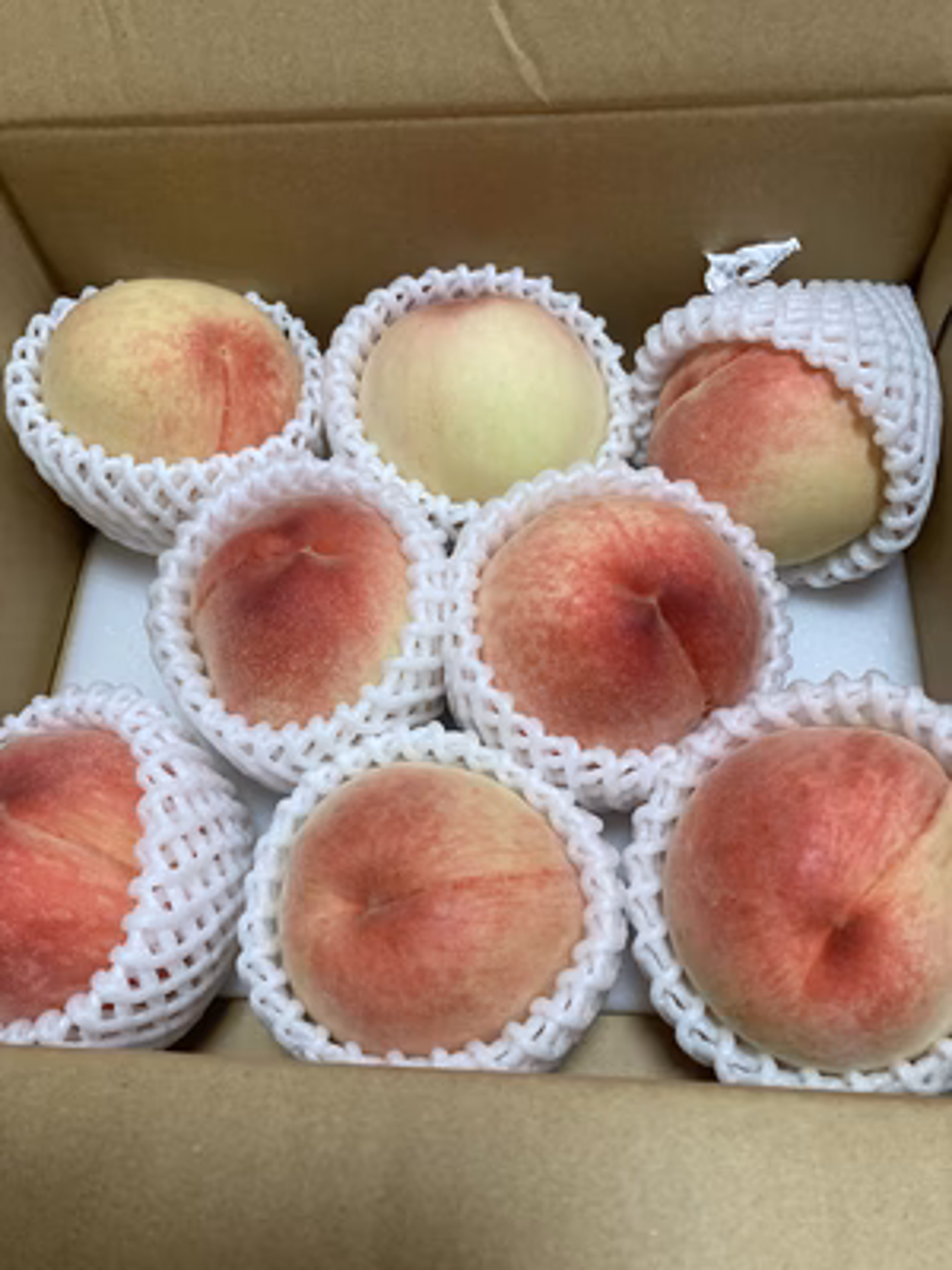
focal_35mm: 28
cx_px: 476
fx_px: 1027
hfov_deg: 49.7
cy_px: 635
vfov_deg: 63.4
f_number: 1.8
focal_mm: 3.99
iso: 160
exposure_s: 1/60
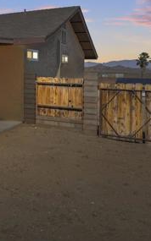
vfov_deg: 57.3
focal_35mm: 32
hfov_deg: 32.1
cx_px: -34
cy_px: 67
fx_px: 211
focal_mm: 14
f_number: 8
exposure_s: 1/160
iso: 100
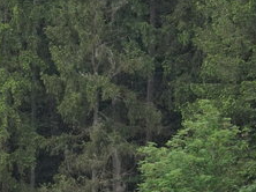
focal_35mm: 437
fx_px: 3228
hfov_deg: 4.4
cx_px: -411
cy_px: 377
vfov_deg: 3.4
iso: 800
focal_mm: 84
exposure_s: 1/320
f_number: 6.3
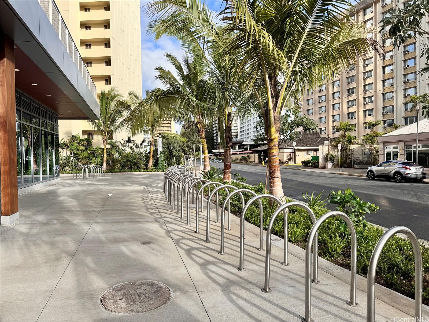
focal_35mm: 24
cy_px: 161
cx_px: 214
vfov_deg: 56.8
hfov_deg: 71.6
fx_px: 297
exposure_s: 1/2833
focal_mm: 6.76
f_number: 1.78
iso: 80
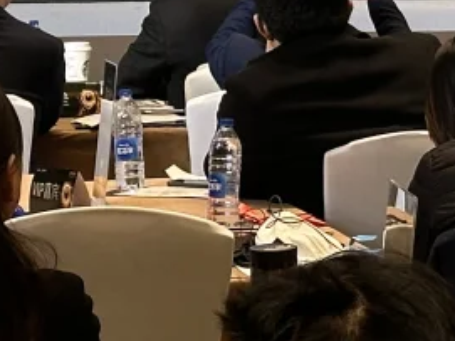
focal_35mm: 255
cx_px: 393
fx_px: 3350
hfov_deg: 7.8
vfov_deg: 5.7
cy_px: -376
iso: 100
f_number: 1.78
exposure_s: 1/50
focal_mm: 6.86
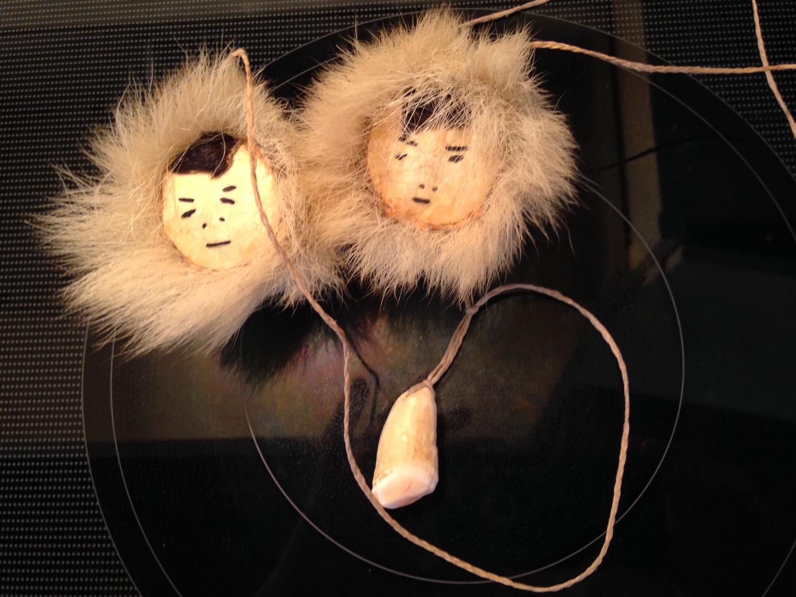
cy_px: 298
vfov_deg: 42.9
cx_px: 398
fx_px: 759
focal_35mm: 33
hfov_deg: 55.4
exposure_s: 1/20
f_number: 2.4
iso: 160
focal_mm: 4.12
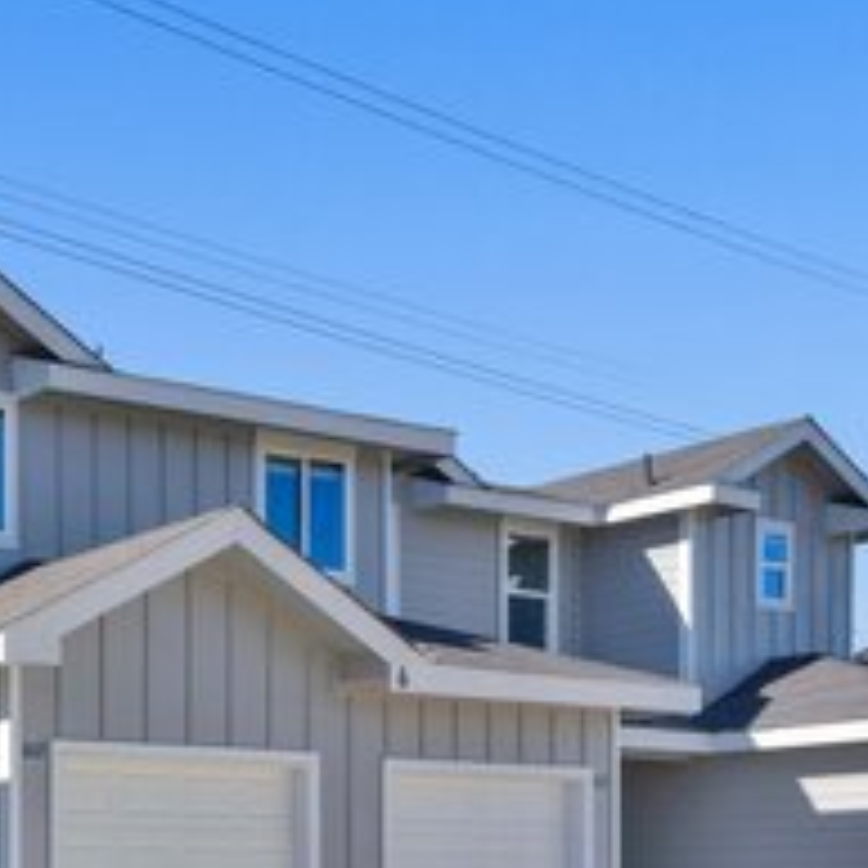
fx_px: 1277
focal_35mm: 45
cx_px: -463
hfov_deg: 26.3
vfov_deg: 34.2
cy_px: 870
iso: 100
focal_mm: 16
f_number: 9
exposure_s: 1/250
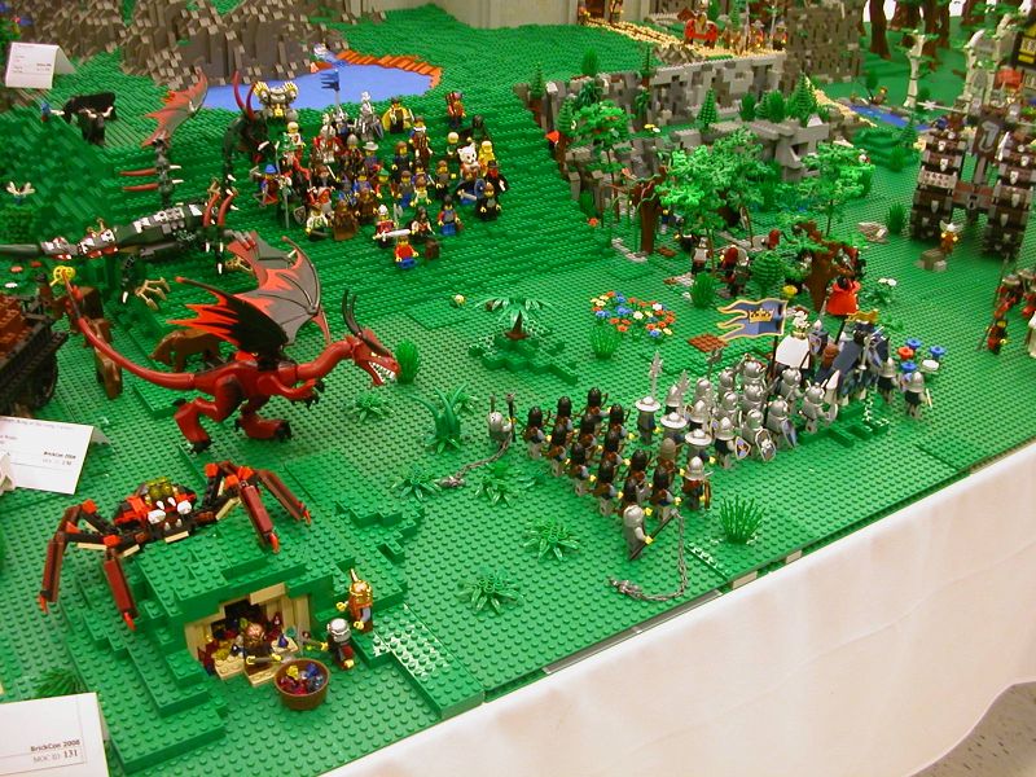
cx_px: 518
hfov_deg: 50.1
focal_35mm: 37
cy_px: 388
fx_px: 1107
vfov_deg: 38.7
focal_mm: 5.6
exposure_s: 1/11.7
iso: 100
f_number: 2.7
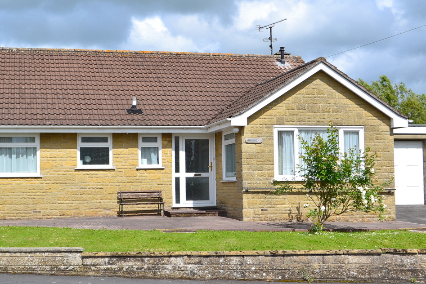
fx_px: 675
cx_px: 178
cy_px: 151
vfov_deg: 23.8
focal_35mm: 57
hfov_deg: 35.0
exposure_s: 1/500
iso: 220
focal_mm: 30
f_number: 11
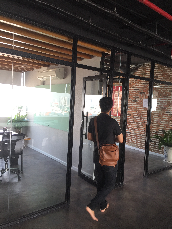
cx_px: 86
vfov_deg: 61.7
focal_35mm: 29
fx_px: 192
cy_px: 114
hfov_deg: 48.2
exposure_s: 1/100
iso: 50
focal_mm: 4.15
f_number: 2.2
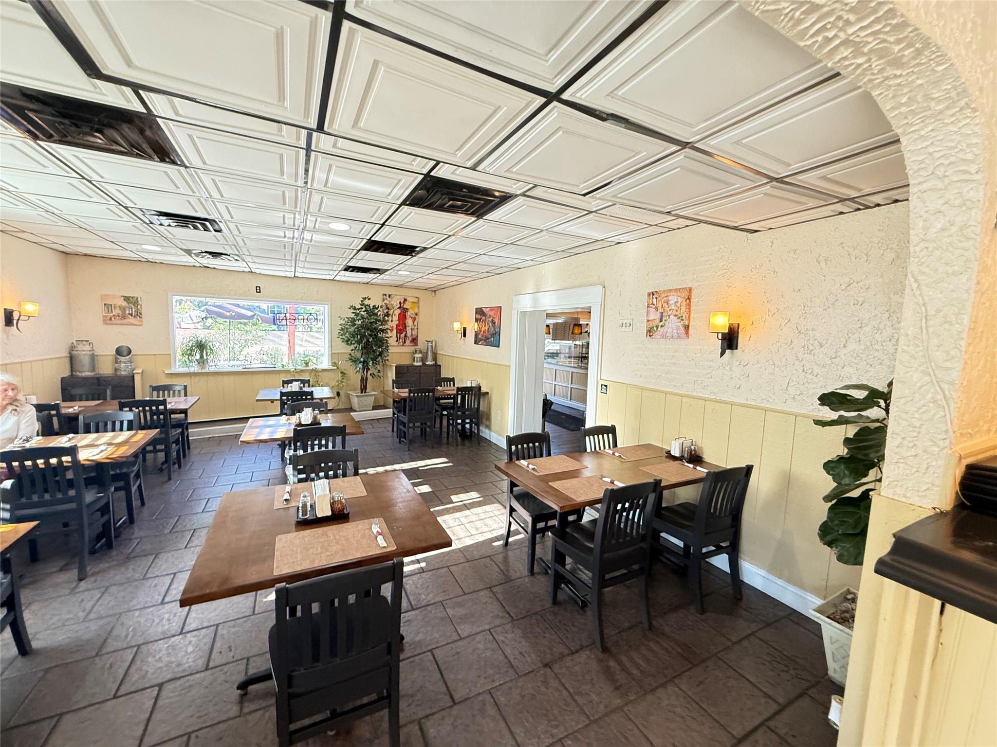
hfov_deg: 102.1
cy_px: 374
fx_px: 403
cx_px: 498
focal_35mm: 14
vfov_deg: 85.7
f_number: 2.2
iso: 400
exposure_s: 1/60
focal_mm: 2.22
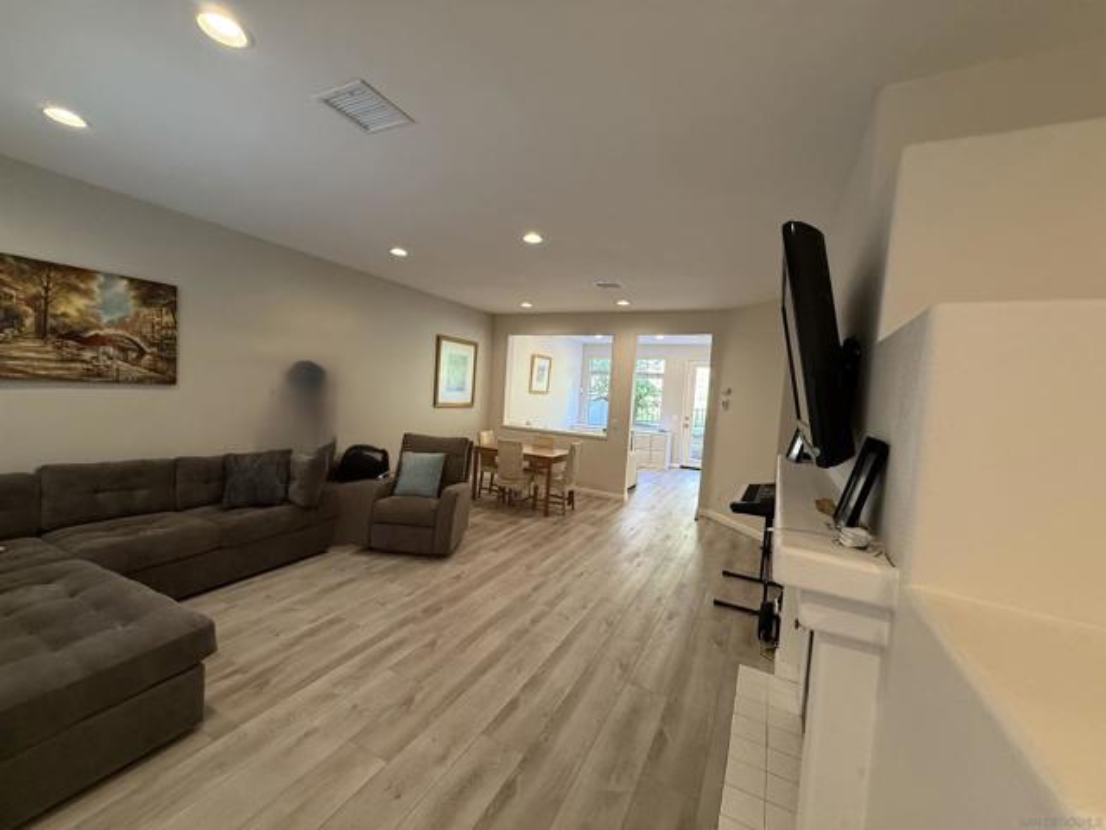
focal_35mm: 14
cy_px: 415
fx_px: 447
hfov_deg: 102.1
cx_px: 553
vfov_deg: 85.7
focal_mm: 2.22
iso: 320
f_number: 2.2
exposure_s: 1/120
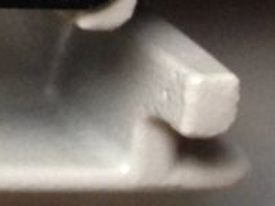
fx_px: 1730
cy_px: -294
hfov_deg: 7.6
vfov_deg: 6.5
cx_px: -618
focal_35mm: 218
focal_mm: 4.12
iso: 125
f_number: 2.4
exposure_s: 1/20
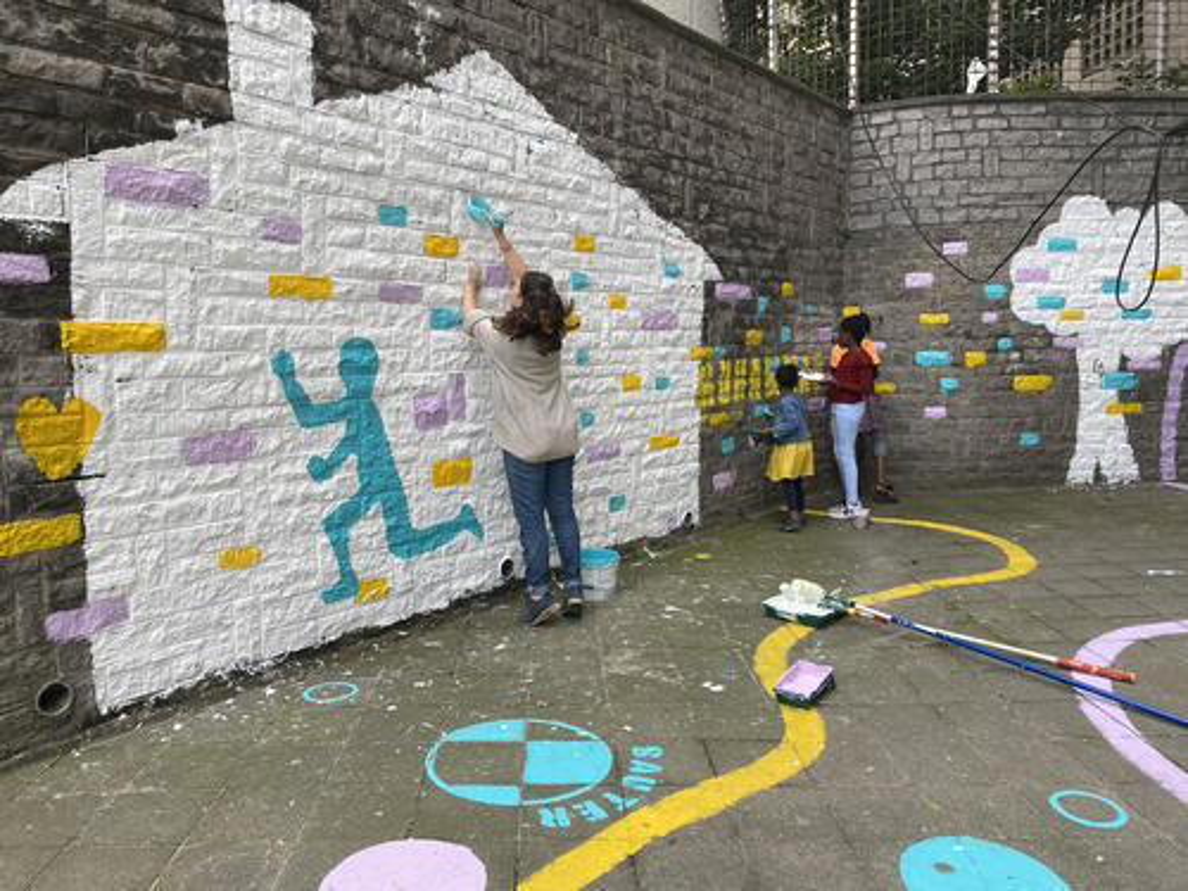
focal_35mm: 26
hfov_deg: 67.3
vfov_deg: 53.1
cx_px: 594
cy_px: 446
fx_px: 892
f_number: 1.8
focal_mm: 4.25
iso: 32
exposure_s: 1/473
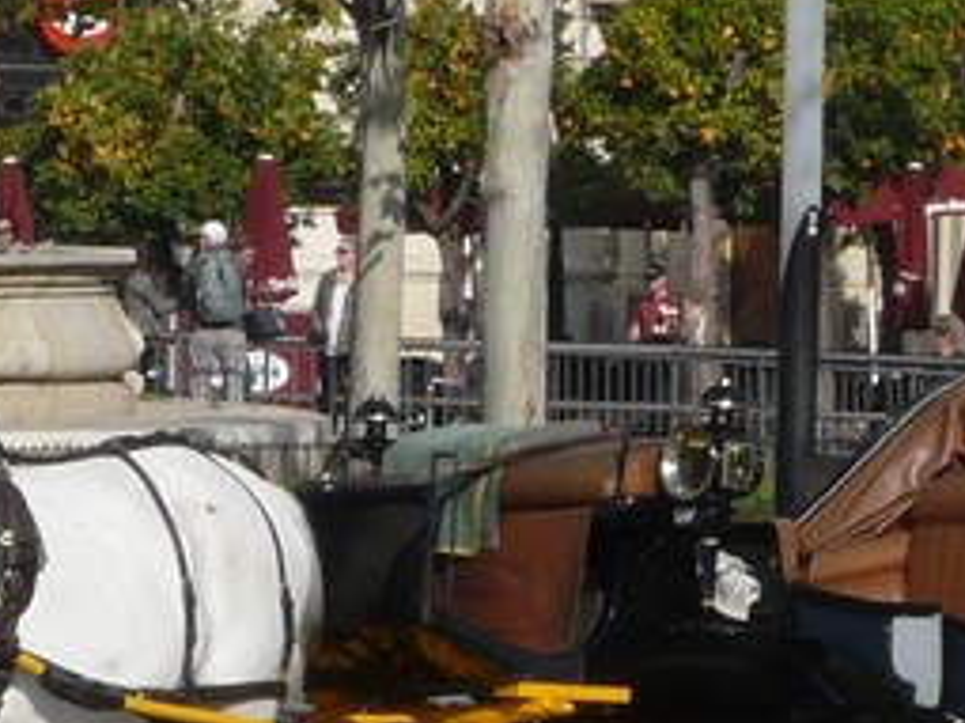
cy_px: 447
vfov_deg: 4.3
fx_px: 9613
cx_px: 458
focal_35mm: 345
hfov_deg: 5.7
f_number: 7.1
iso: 100
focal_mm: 11.4
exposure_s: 1/400
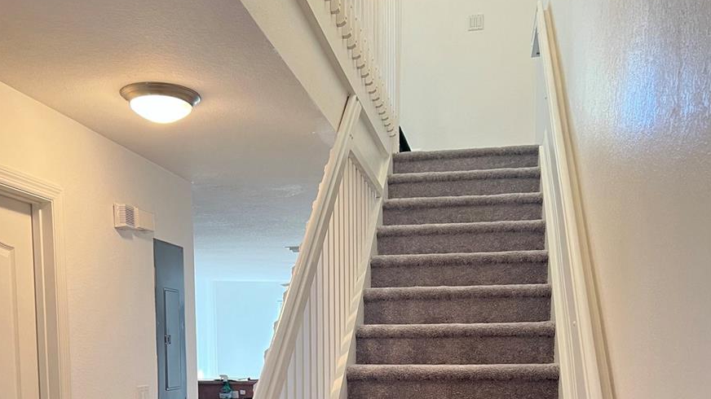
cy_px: 412
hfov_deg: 51.6
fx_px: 735
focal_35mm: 39
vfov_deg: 28.3
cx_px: 362
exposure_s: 1/60
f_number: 1.5
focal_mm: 5.7
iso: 320
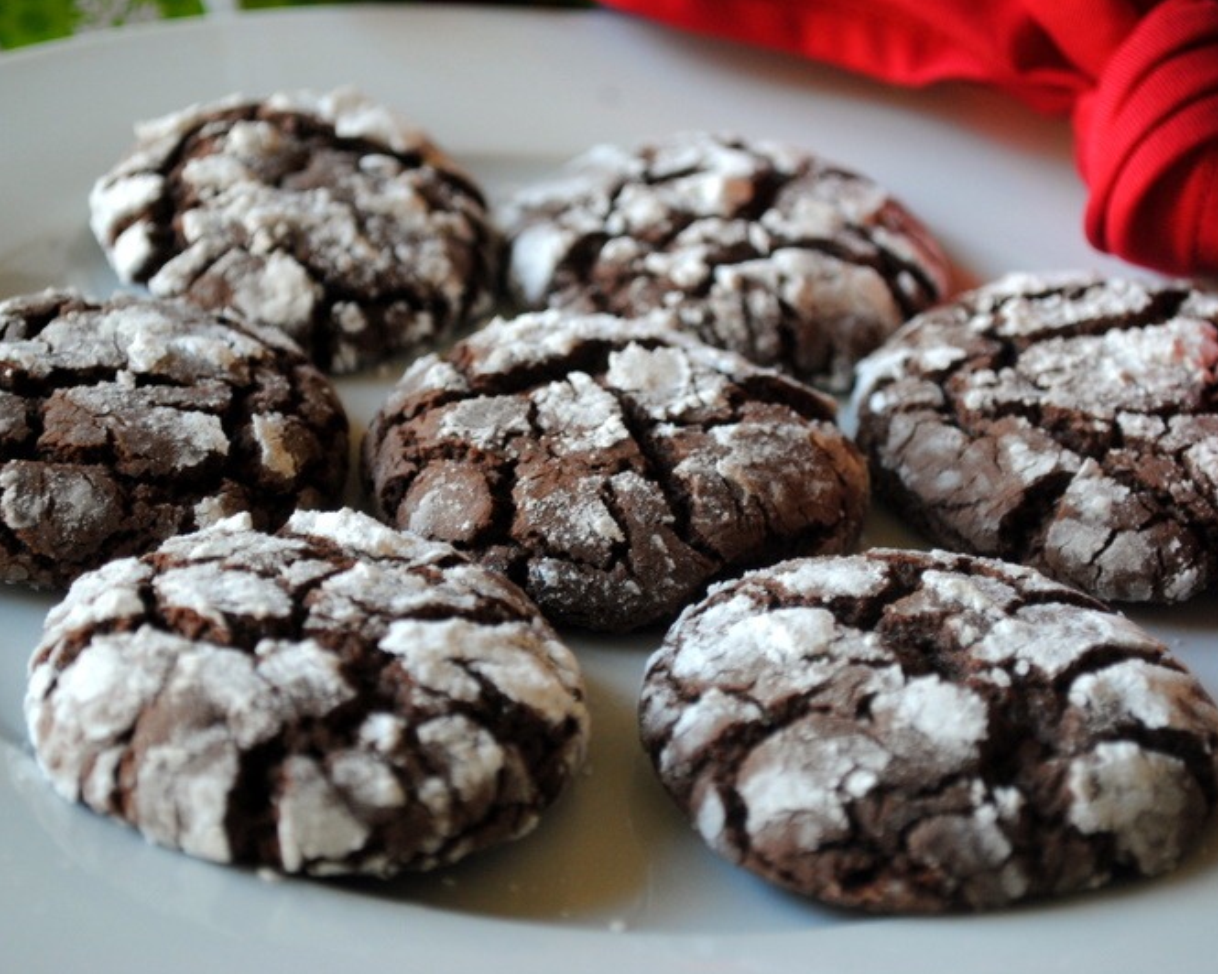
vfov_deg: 19.7
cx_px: 571
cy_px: 487
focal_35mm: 78
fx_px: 2812
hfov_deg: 24.4
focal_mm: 46
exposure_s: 1/30
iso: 400
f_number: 5.3
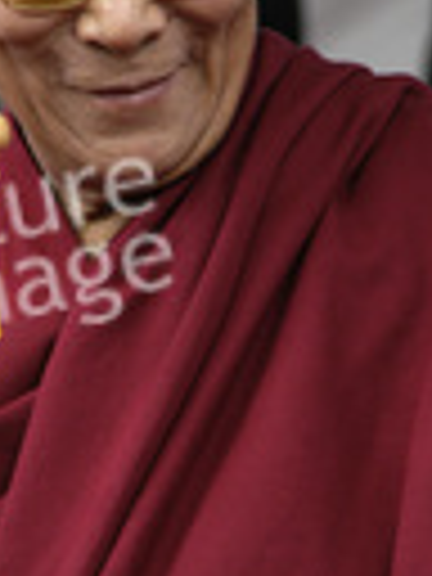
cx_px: 72
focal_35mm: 608
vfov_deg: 3.3
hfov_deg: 2.4
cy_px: 490
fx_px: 10109
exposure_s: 1/100
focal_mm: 135
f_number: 6.3
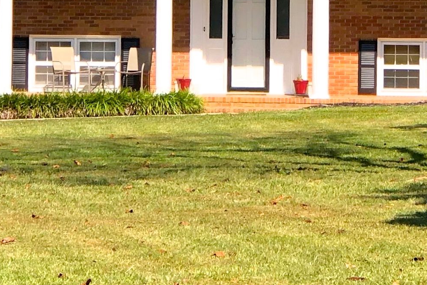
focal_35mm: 237
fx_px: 2810
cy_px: -150
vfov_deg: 5.7
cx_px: 320
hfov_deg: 8.7
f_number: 2.8
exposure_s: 1/375
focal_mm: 6.6
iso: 20
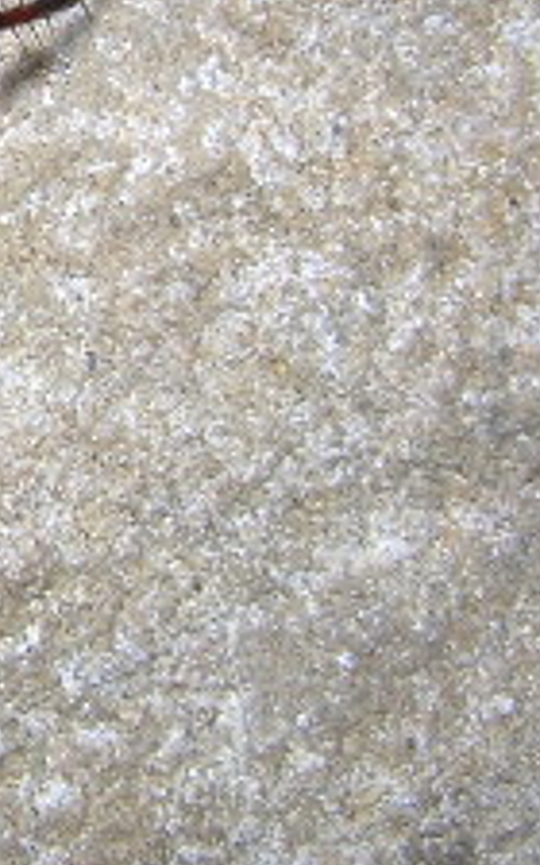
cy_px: 66
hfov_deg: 11.5
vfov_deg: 18.7
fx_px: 2567
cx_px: -285
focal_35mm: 109
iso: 100
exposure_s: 1/60.1
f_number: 5.2
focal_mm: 4.7
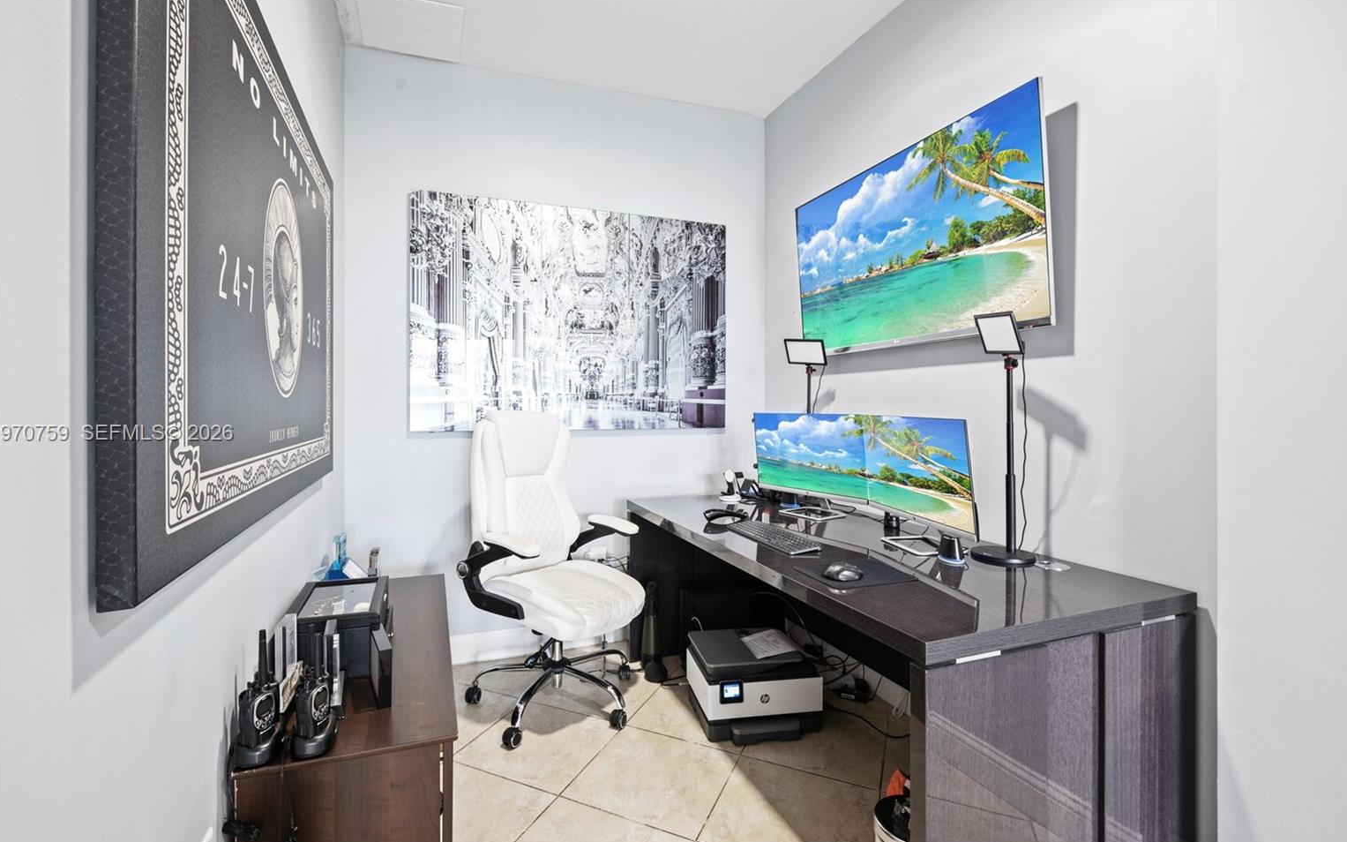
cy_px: 435
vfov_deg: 71.2
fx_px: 587
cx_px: 664
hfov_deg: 97.8
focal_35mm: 16
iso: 200
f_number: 8
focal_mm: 15
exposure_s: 1/1.67
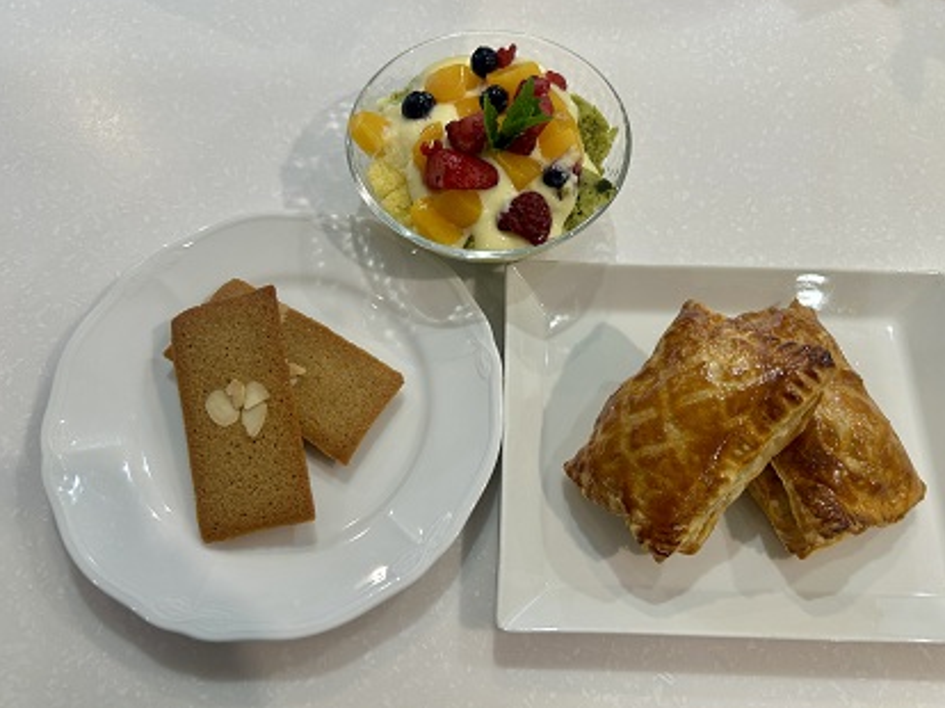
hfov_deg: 65.3
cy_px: 343
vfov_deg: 51.3
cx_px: 486
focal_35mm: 27
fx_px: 737
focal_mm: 5.7
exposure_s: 1/142
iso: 32
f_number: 1.5
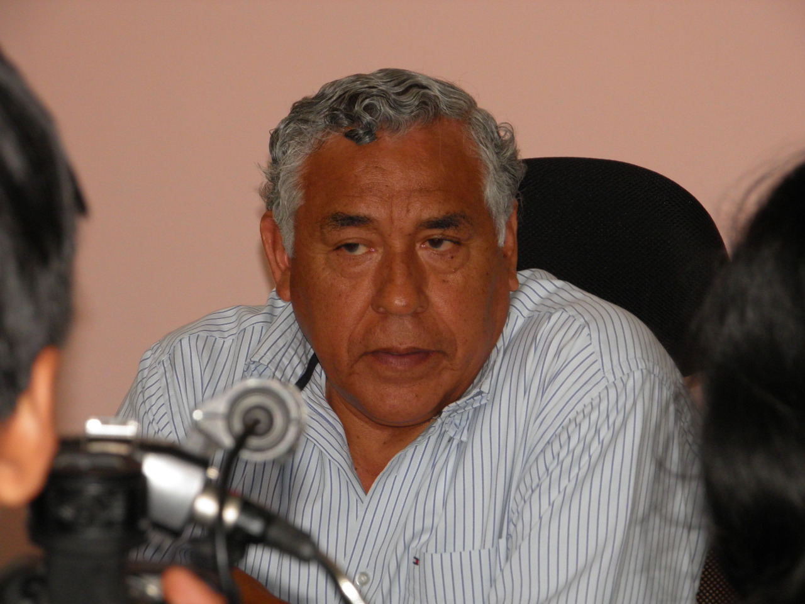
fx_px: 4744
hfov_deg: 9.7
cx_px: 402
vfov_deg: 7.3
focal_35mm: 204
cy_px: 302
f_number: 4.1
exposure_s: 1/160
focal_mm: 36.7
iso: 125
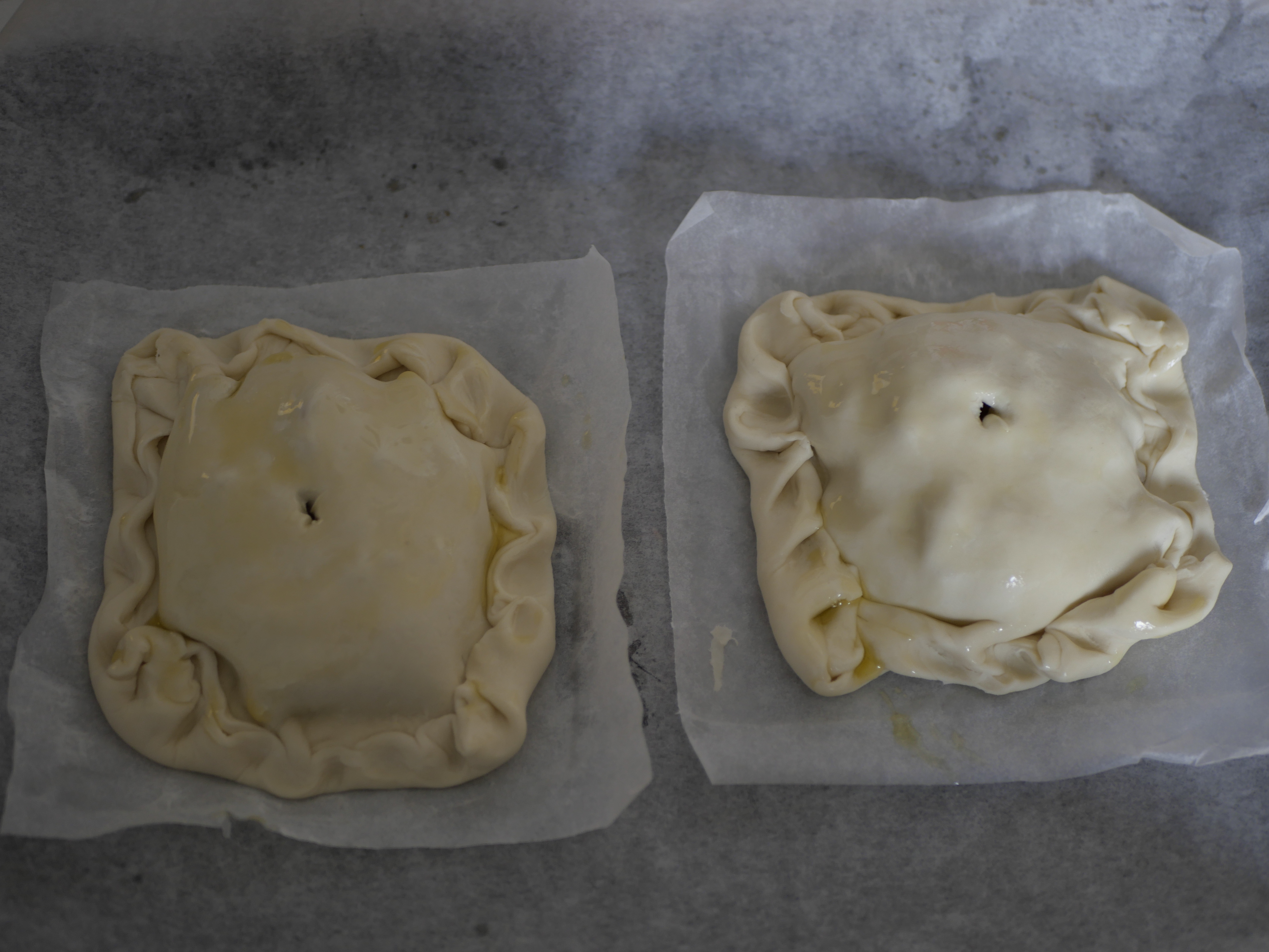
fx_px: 1833
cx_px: 634
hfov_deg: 38.2
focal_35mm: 50
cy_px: 476
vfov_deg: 29.1
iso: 200
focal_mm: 25
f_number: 1.7
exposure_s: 1/60
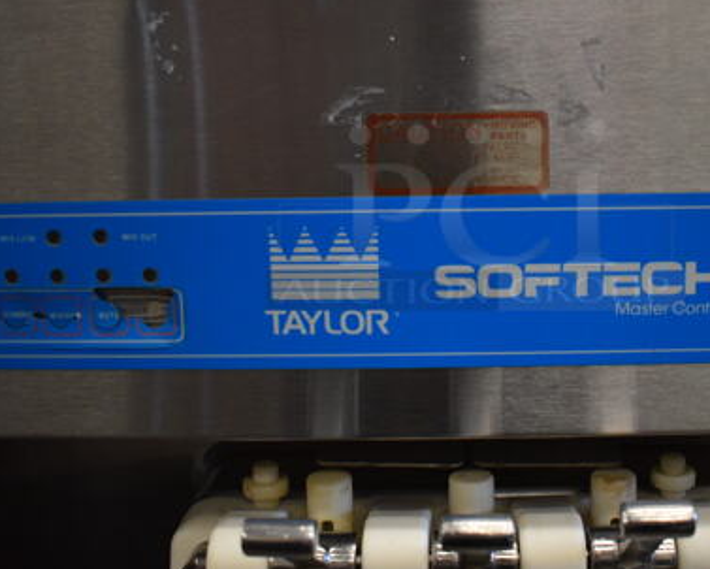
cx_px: 476
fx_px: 862
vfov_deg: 36.3
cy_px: 211
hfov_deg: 44.1
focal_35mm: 41
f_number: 3.5
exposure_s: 1/250
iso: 800
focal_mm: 18
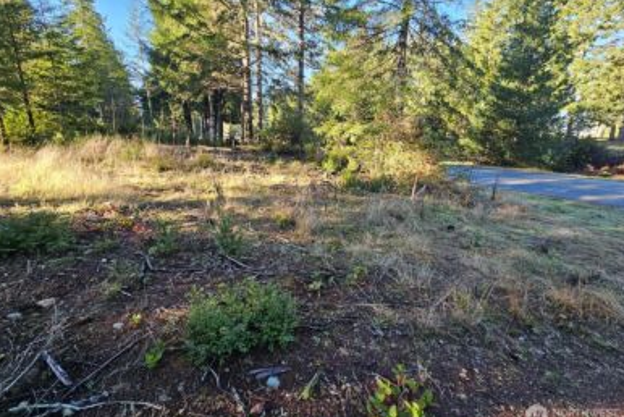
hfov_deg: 104.2
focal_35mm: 14
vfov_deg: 81.1
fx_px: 243
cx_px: 307
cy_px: 189
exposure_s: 1/127
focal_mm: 2.2
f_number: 2.2
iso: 50
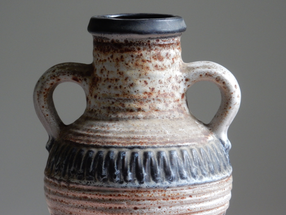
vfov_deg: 9.1
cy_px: 108
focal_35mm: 164
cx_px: 143
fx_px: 1355
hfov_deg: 12.0
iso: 400
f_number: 6
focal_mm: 29.2
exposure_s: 1/13
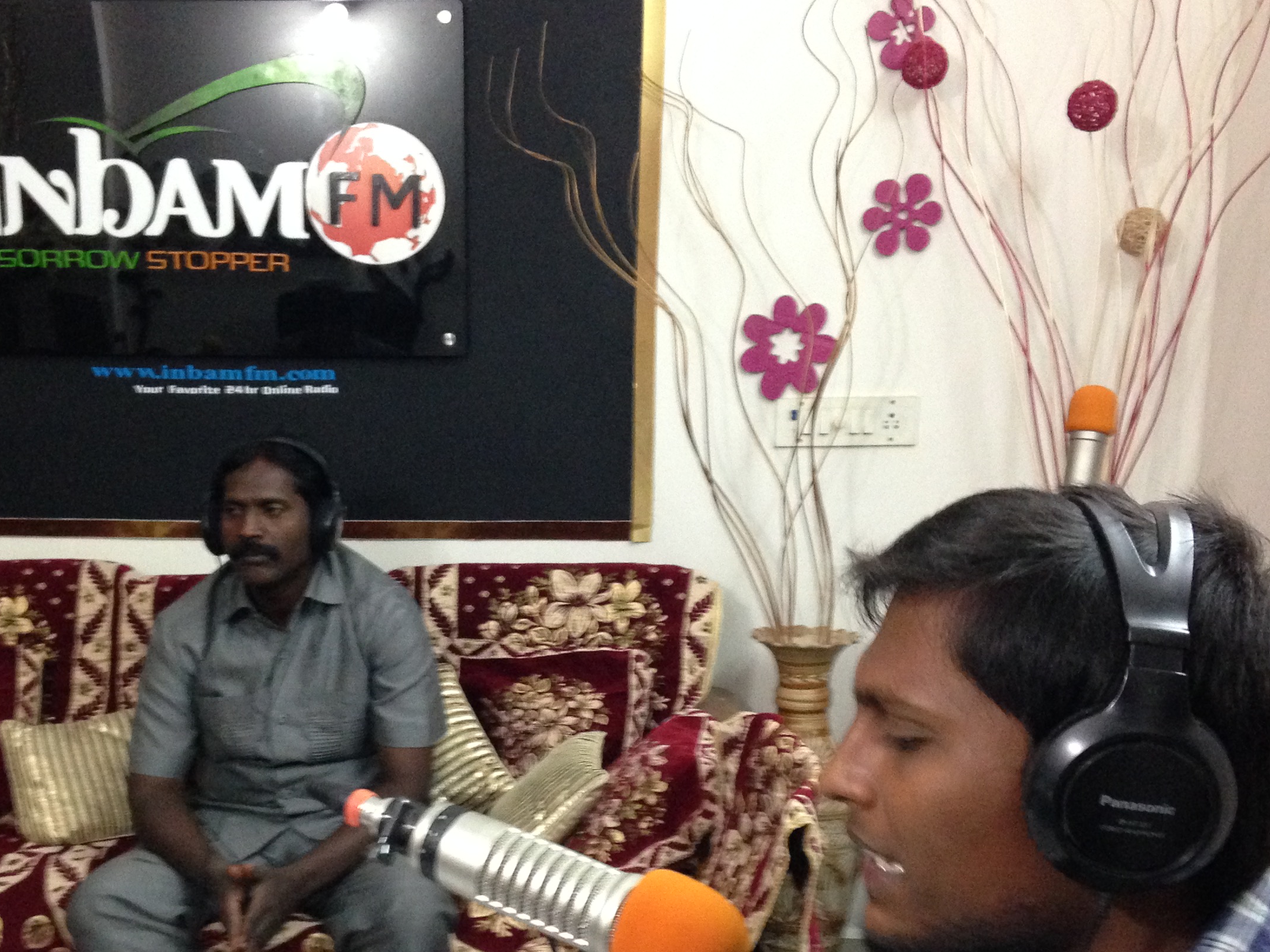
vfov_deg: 28.9
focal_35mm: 50
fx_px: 1835
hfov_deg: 38.1
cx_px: 516
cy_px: 655
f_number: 2.4
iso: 400
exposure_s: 1/20
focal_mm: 4.12
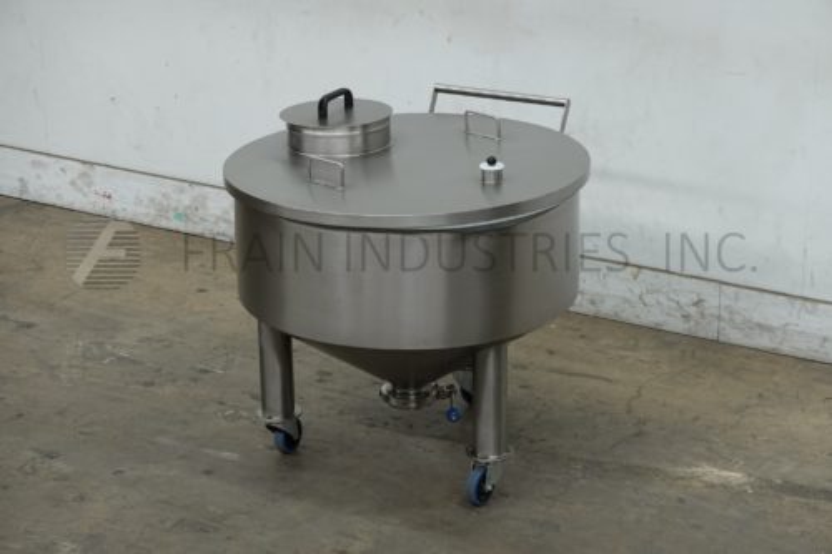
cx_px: 416
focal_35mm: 97
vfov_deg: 14.1
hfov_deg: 21.0
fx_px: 2241
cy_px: 277
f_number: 4
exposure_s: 1/100
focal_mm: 35.31
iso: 400
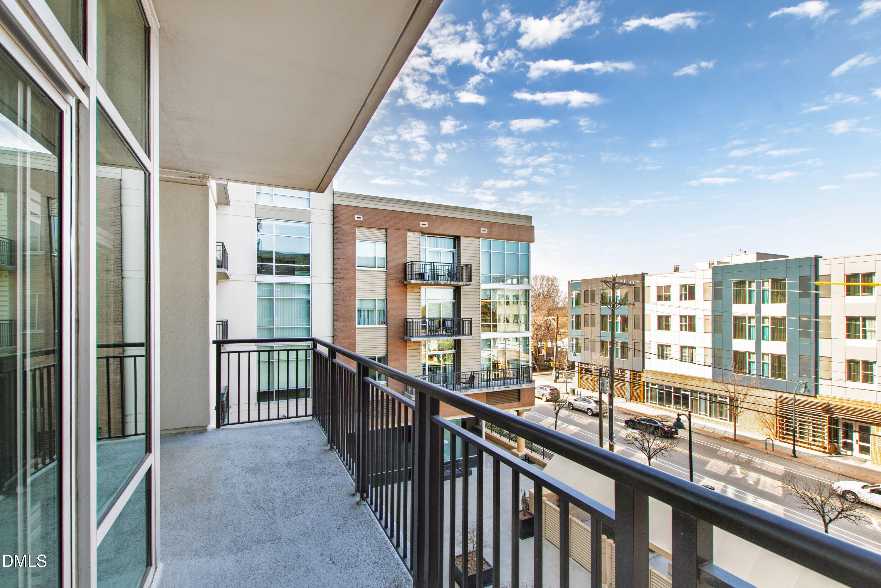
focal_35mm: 15
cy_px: 294
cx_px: 440
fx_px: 367
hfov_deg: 100.4
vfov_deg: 77.3
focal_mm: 10
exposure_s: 1/80
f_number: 8
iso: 100
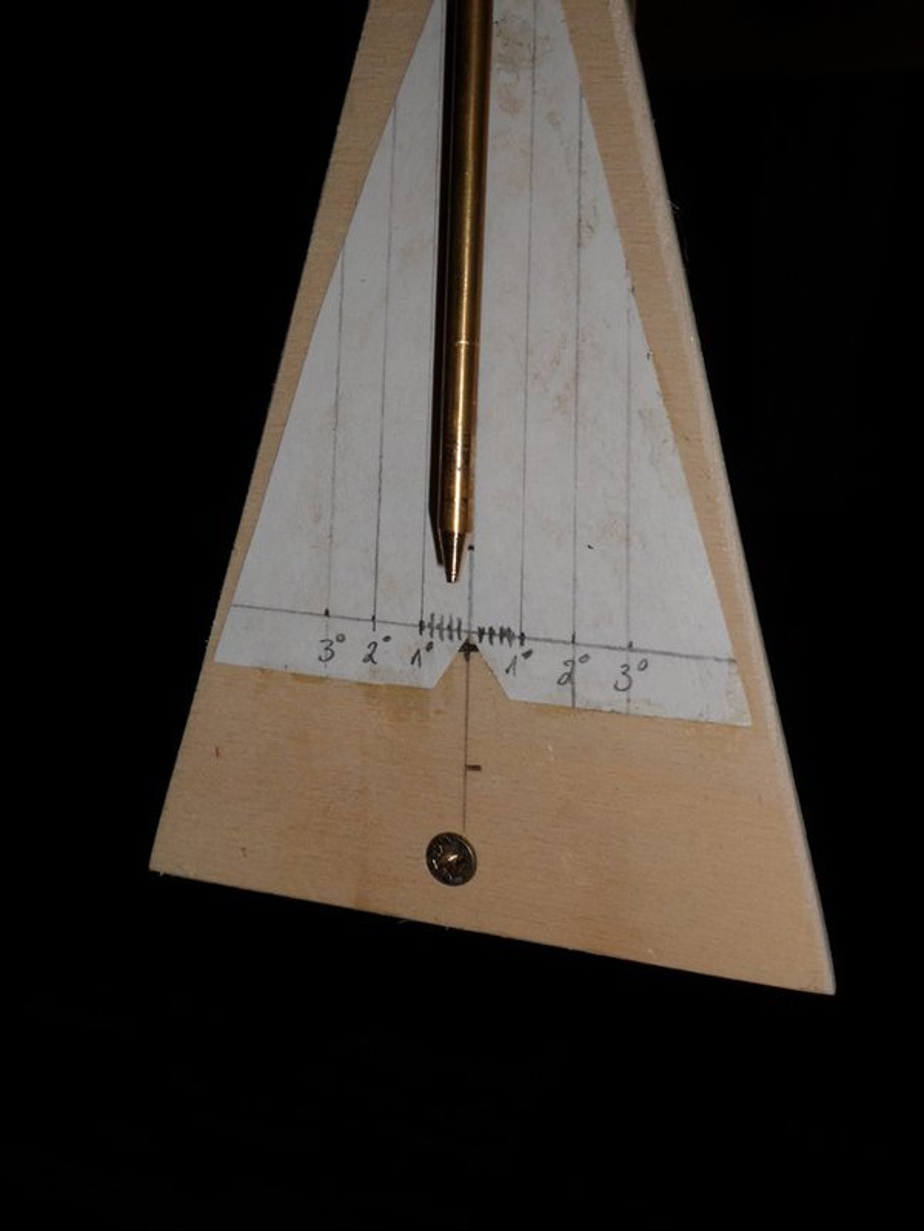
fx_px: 1495
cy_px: 616
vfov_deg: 44.8
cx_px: 462
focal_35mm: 42
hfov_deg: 34.3
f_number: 11.3
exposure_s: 1/30
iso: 100
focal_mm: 6.5
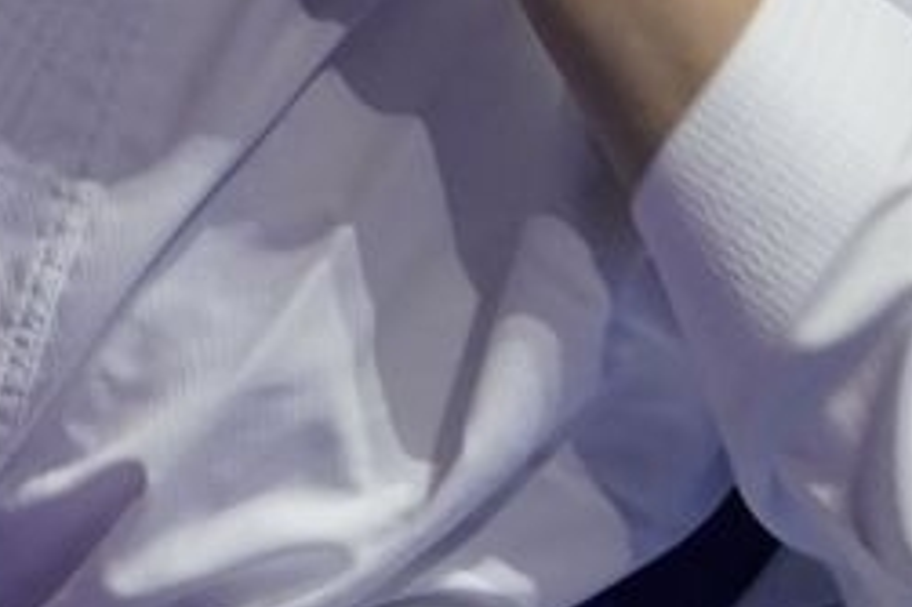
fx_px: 21949
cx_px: -621
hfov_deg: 2.4
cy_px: -1203
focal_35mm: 867
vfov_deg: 1.6
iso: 1600
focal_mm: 121
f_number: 2.8
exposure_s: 1/1000
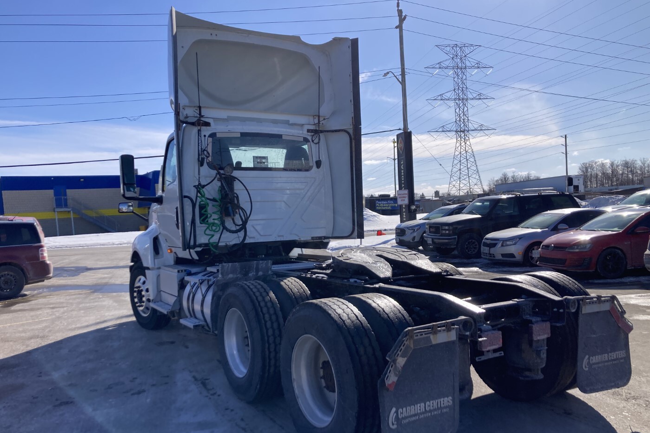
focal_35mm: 30
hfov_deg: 61.9
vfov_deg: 43.5
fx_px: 542
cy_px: 239
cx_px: 319
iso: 20
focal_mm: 3.99
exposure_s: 1/3472
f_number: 1.8
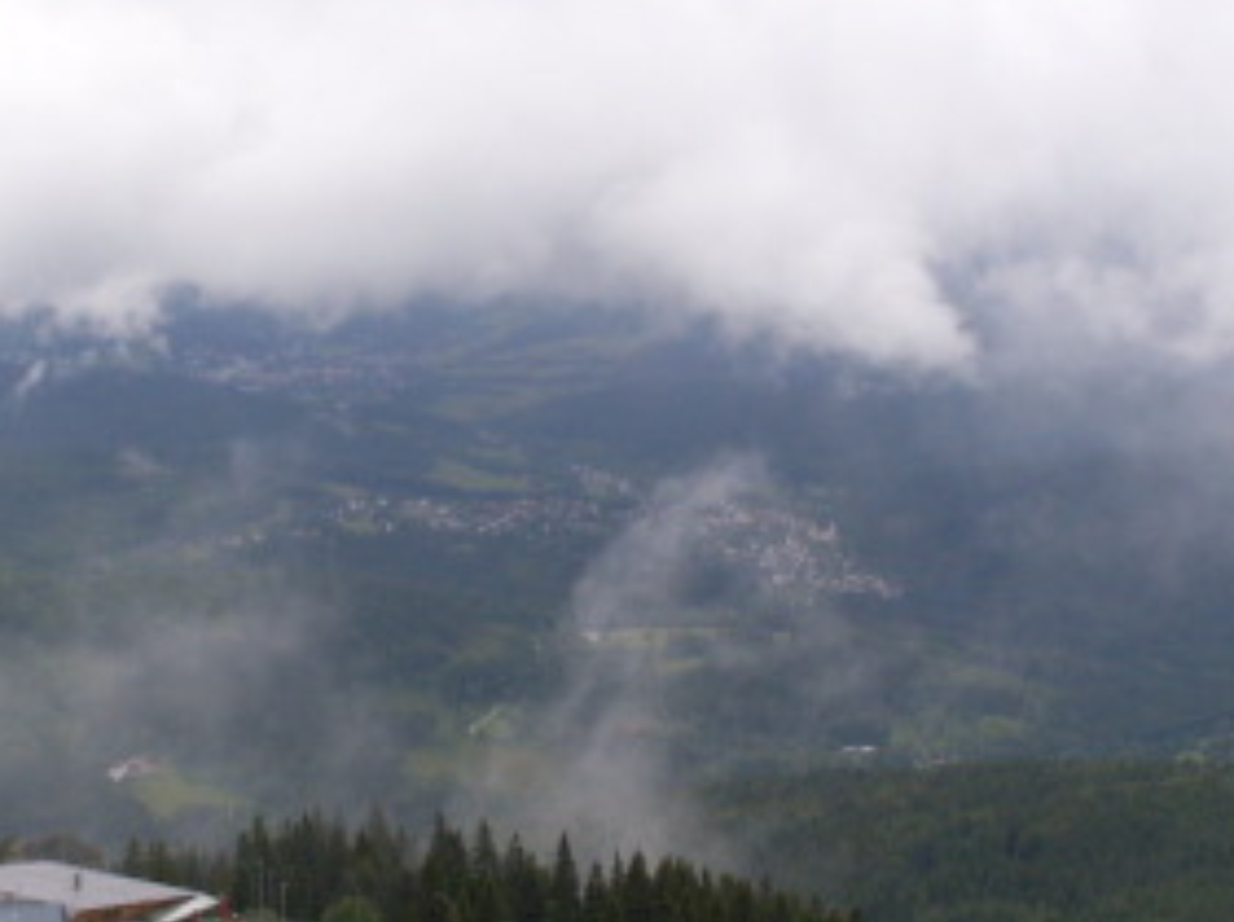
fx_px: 2314
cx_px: 457
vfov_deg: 22.5
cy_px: 553
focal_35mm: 65
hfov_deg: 29.7
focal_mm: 6.3
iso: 80
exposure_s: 1/125
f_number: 8.4
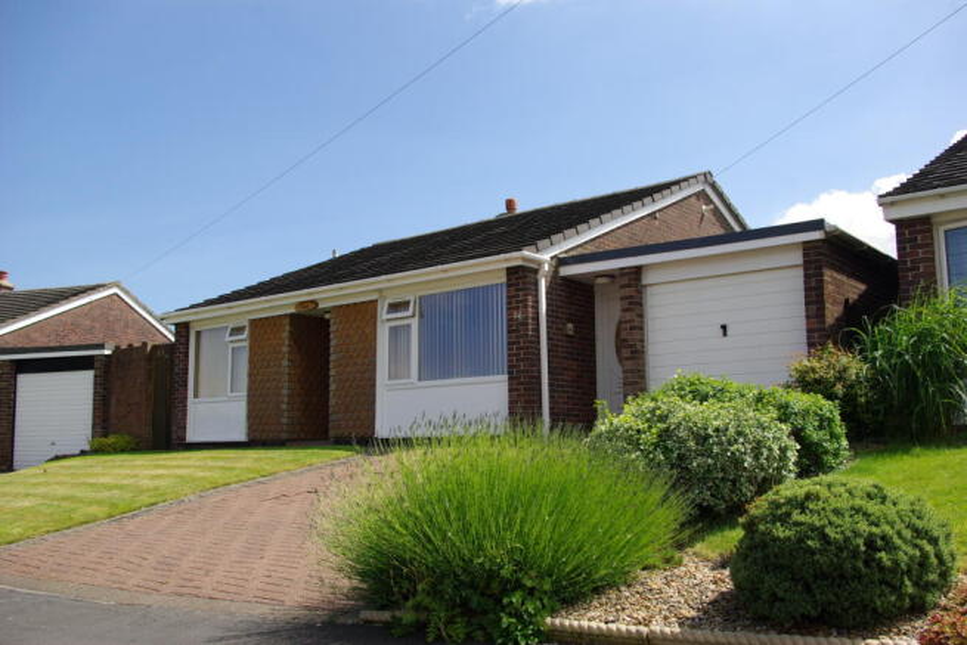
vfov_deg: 38.4
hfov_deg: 55.1
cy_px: 322
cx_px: 484
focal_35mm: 34
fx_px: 927
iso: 100
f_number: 6.7
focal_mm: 23
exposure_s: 1/180
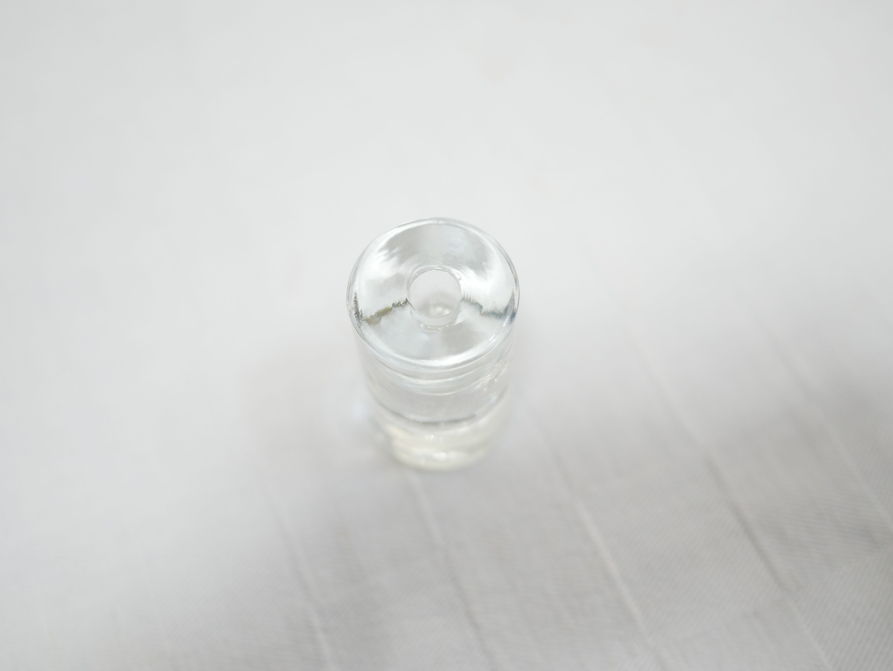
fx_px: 1032
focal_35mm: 40
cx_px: 446
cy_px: 336
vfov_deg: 36.0
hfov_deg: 46.8
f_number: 1.7
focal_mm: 20
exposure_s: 1/60
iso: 640
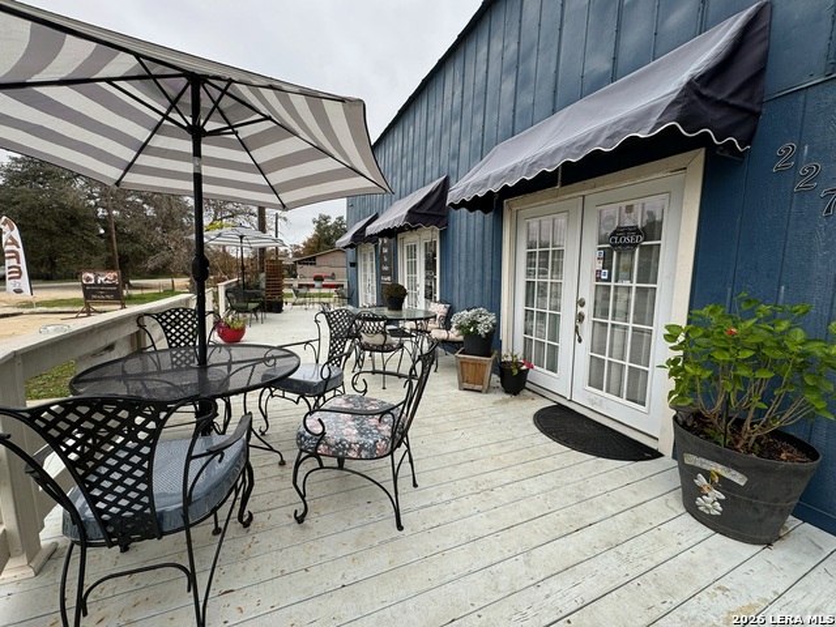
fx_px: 338
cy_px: 314
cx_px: 418
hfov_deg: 102.1
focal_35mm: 14
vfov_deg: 85.7
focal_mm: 2.22
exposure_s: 1/289
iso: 40
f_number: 2.2
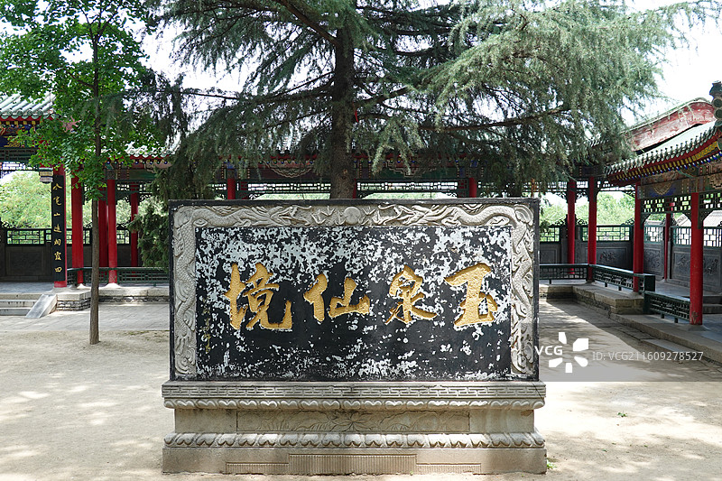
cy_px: 240
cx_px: 361
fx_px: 762
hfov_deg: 50.7
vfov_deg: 35.0
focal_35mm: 38
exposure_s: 1/160
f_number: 3.5
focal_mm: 14.12
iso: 125
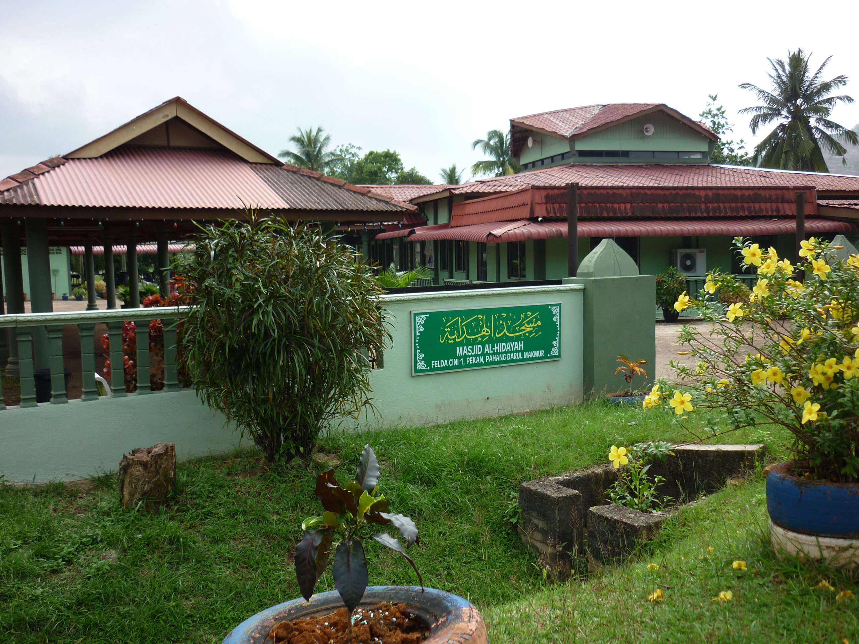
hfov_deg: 55.4
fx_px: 819
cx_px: 430
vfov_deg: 42.9
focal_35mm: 33
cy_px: 322
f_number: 2.8
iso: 80
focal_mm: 5.5
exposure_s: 1/640
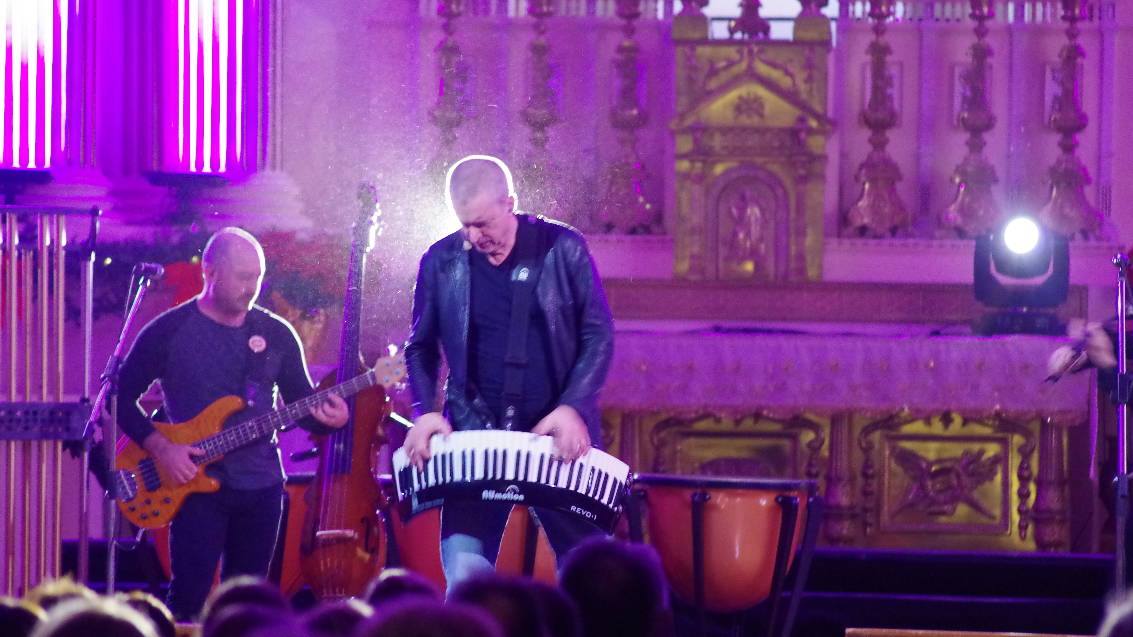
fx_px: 8982
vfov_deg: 4.1
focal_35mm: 299
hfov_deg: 7.2
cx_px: 566
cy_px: 306
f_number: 4.5
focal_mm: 190
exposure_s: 1/15
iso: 3200
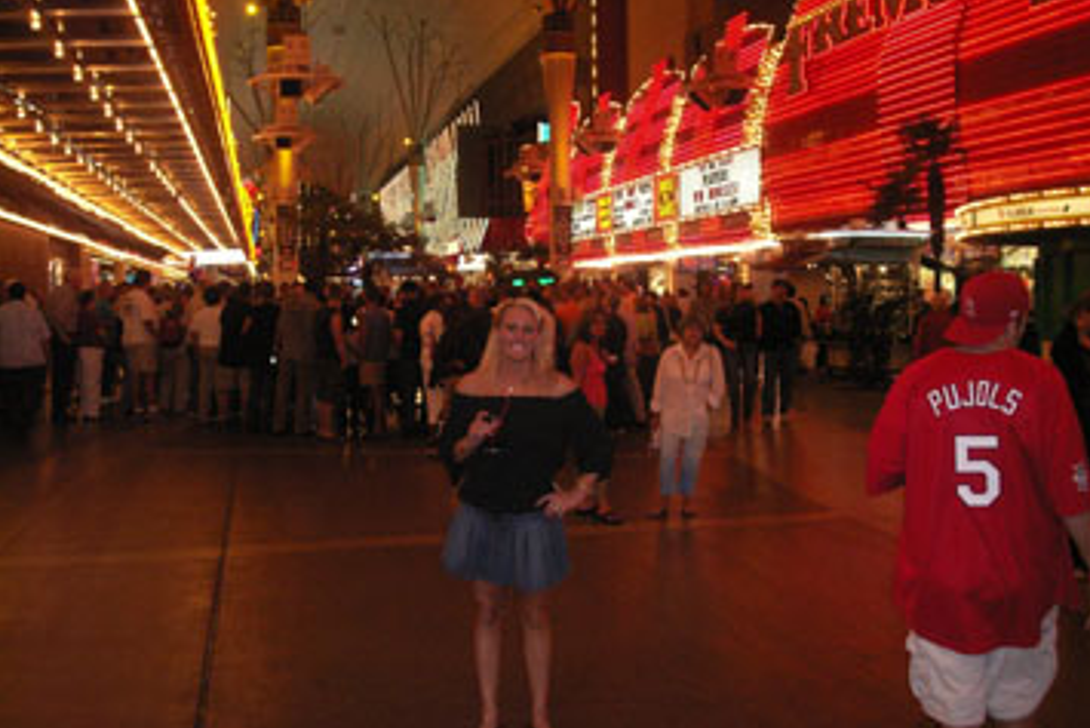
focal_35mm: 39
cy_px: 356
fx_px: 1181
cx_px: 550
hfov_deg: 49.5
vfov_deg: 34.2
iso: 160
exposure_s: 1/40
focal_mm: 7.7
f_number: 3.5
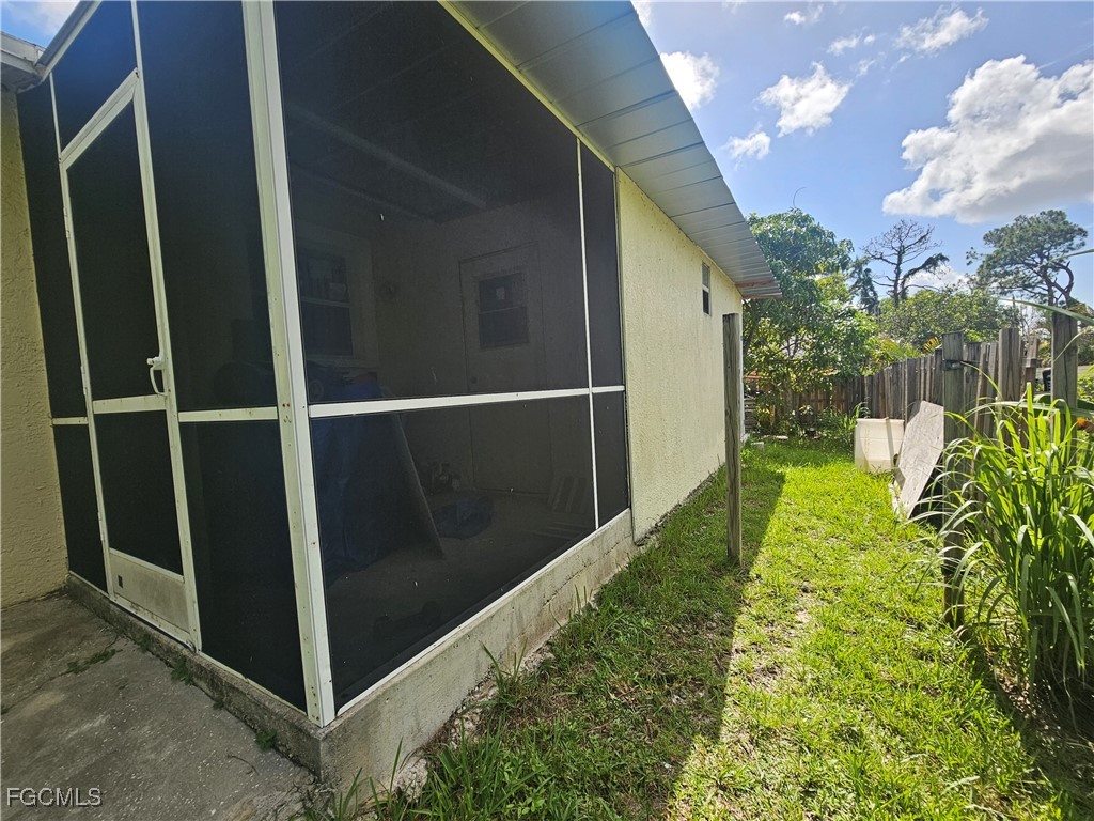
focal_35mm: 13
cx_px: 547
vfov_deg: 89.9
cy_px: 410
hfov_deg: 106.2
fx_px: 411
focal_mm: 2.2
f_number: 2.2
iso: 50
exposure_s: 1/1468
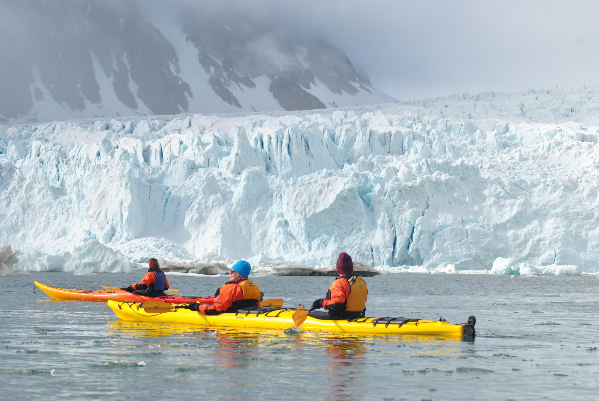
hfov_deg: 19.4
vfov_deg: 13.1
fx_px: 1749
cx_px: 300
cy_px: 200
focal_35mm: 105
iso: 100
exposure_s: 1/640
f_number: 6.3
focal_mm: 70
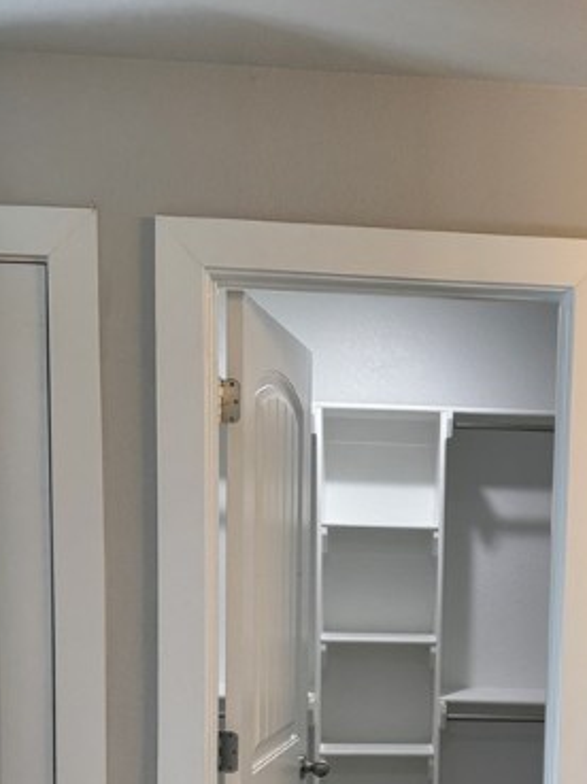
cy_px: 654
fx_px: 1132
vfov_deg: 36.6
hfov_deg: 28.4
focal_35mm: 50
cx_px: 476
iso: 160
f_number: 1.78
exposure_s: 1/120
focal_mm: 6.76
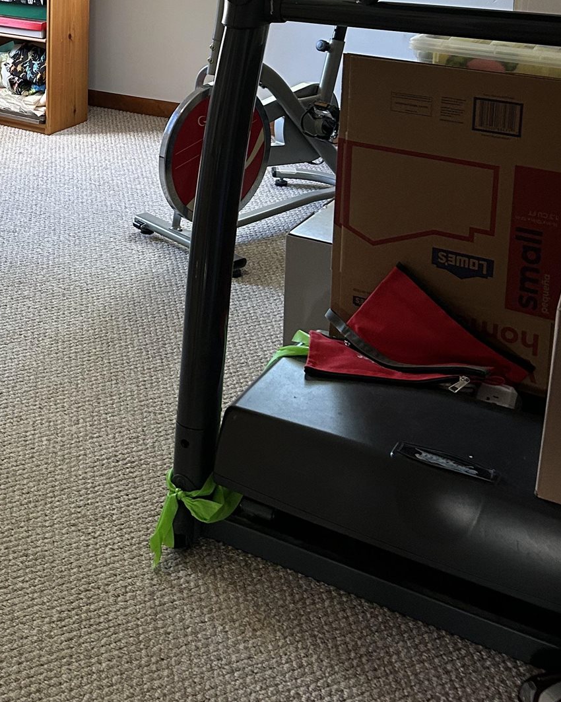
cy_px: 42
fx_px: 1142
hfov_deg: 26.4
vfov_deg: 32.1
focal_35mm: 55
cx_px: 26
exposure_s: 1/60
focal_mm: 5.7
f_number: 1.5
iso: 160
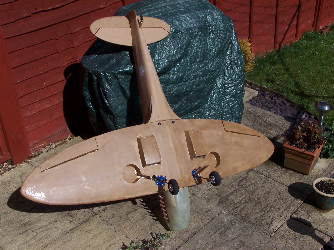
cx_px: 167
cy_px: 125
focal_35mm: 48
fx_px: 463
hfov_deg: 39.7
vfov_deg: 30.3
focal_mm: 8
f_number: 5.6
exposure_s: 1/750
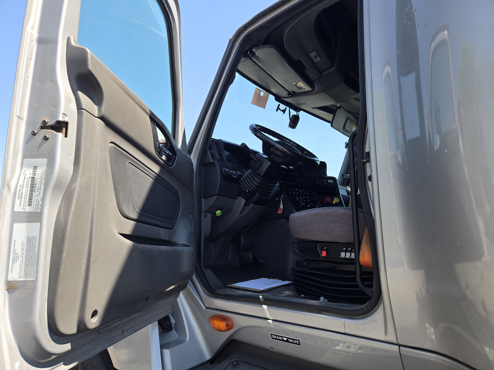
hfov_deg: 73.9
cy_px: 185
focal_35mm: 23
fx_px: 328
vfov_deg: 58.9
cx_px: 247
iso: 25
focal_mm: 5.4
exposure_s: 1/499
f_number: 1.8
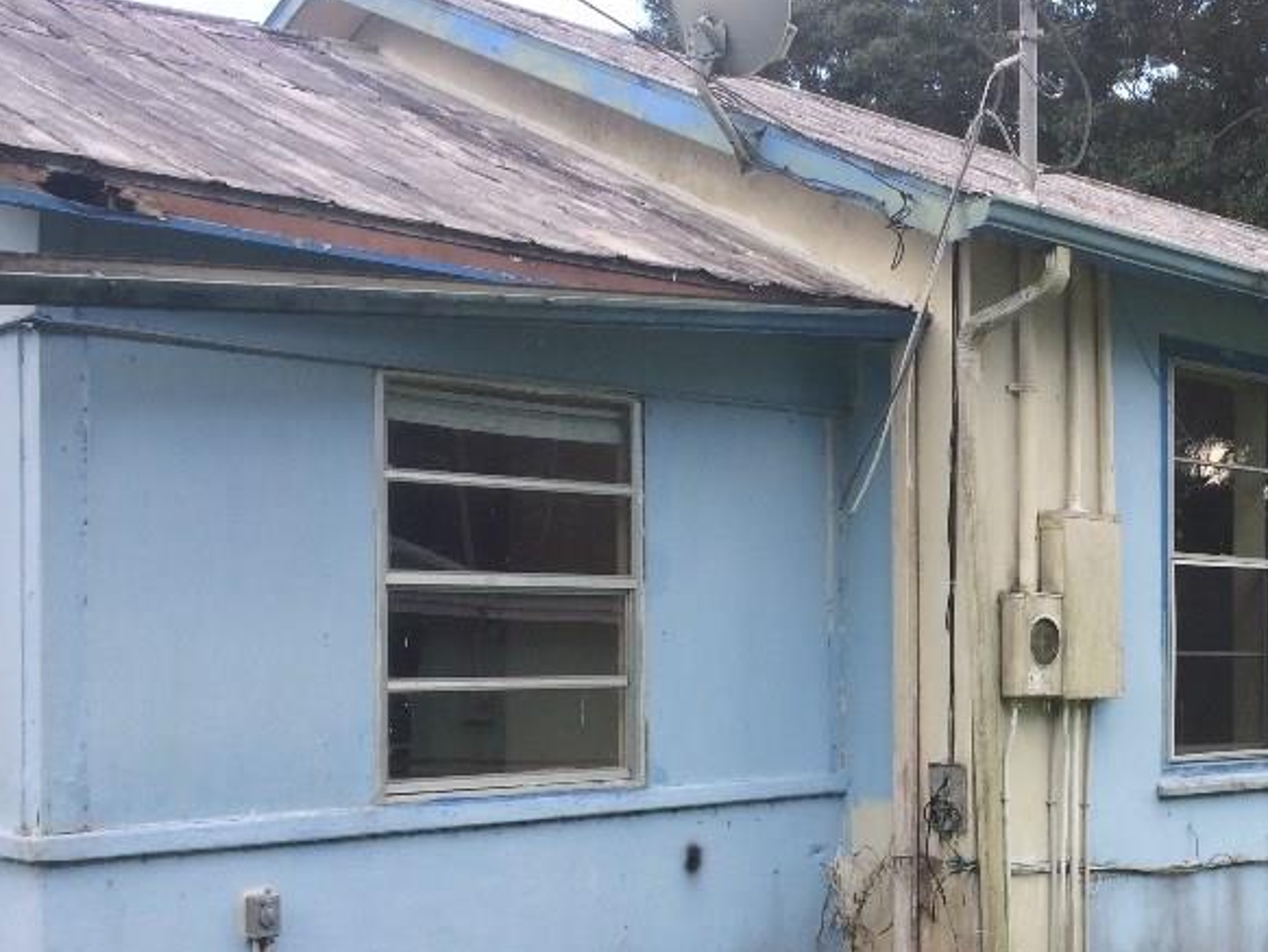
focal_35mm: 51
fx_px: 1869
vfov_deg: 28.4
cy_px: 647
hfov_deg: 35.8
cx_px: 1081
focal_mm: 4.15
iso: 32
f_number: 2.2
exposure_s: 1/339
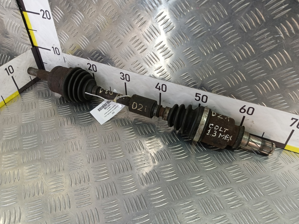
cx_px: 150
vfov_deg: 58.9
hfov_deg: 73.9
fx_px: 199
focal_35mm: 23
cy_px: 112
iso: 96
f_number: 1.6
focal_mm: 4.11
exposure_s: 1/50
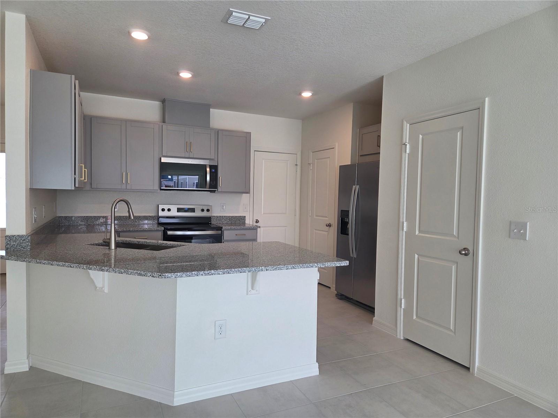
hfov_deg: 73.9
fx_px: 371
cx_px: 279
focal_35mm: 23
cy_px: 209
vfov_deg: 58.9
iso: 80
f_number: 1.8
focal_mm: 5.4
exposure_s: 1/120
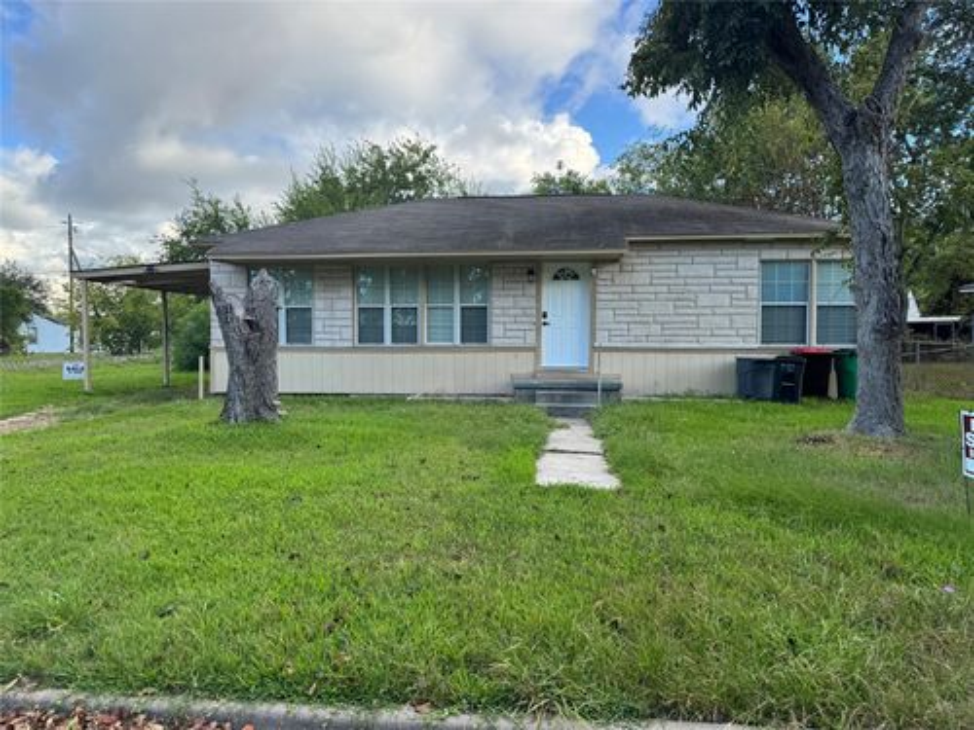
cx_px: 487
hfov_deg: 71.6
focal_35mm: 24
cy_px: 365
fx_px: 675
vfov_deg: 56.8
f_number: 1.78
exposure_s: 1/980
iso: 80
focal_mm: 6.76
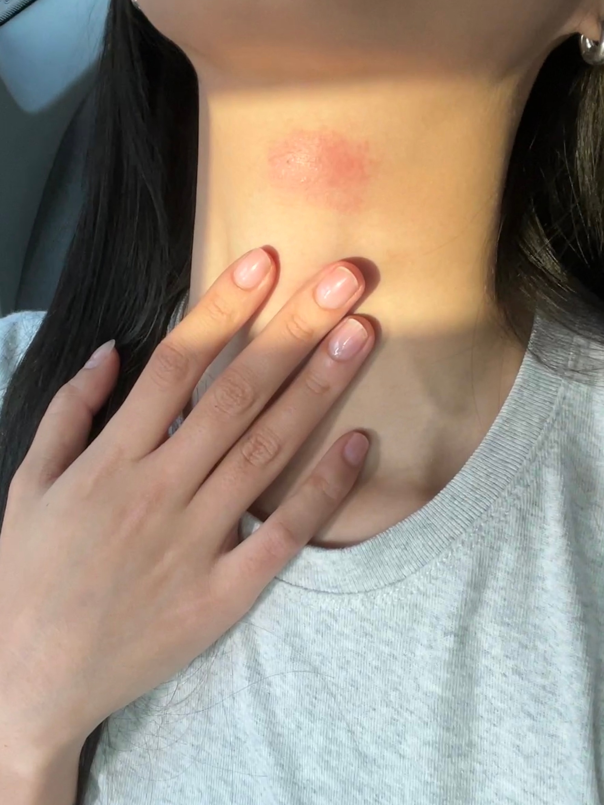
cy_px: 402
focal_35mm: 30
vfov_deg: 60.0
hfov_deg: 46.8
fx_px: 698
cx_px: 302
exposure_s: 1/69
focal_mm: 2.71
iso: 100
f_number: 2.2
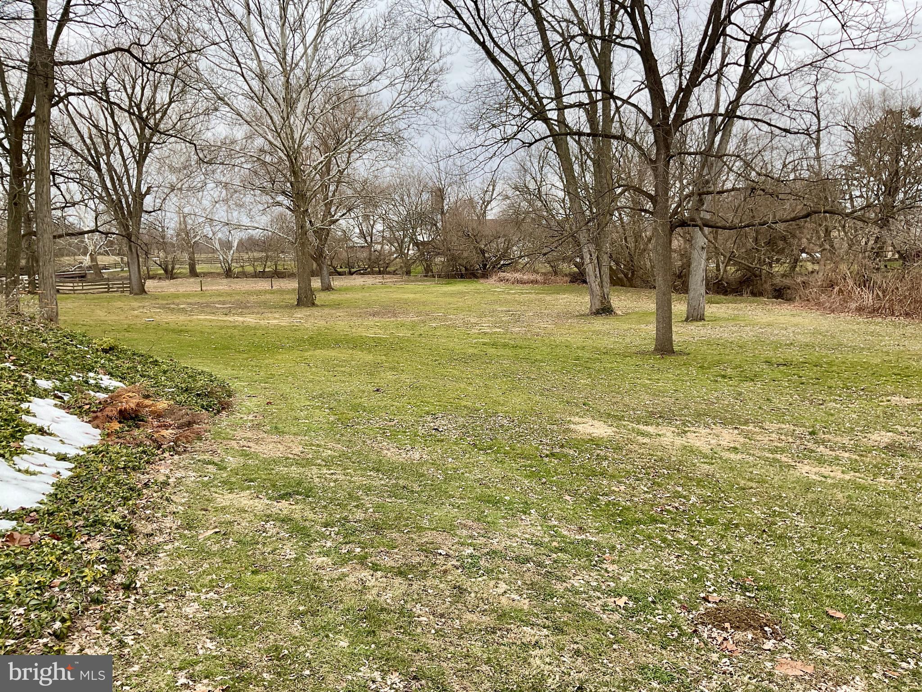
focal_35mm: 29
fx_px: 772
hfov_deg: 61.7
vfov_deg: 48.2
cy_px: 346
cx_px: 461
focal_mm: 3
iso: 16
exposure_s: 1/351
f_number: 1.8
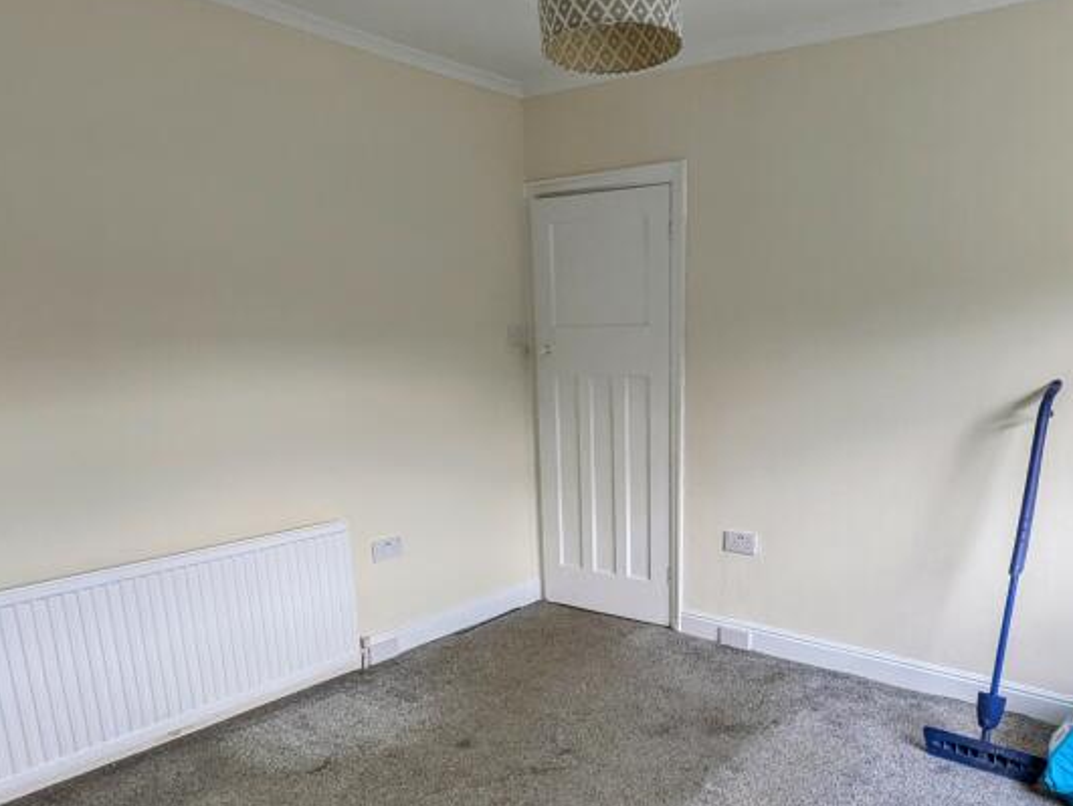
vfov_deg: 50.6
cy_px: 532
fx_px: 837
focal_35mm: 27
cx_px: 669
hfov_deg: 64.4
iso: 48
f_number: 2.2
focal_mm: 1.83
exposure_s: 1/25
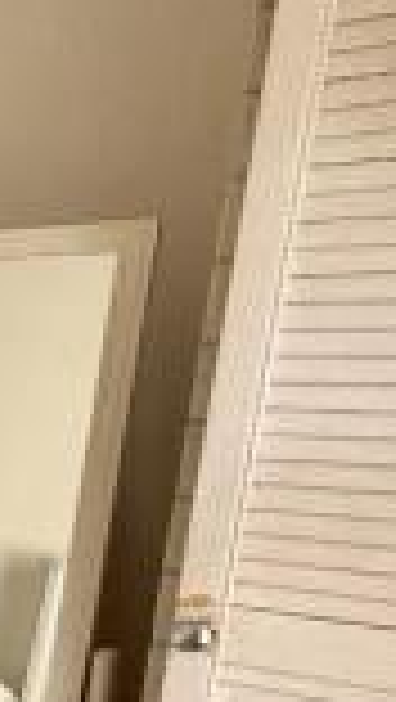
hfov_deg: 11.6
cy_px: 533
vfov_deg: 35.7
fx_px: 1062
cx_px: -785
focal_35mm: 57
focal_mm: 2.22
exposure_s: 1/99
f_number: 2.2
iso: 125
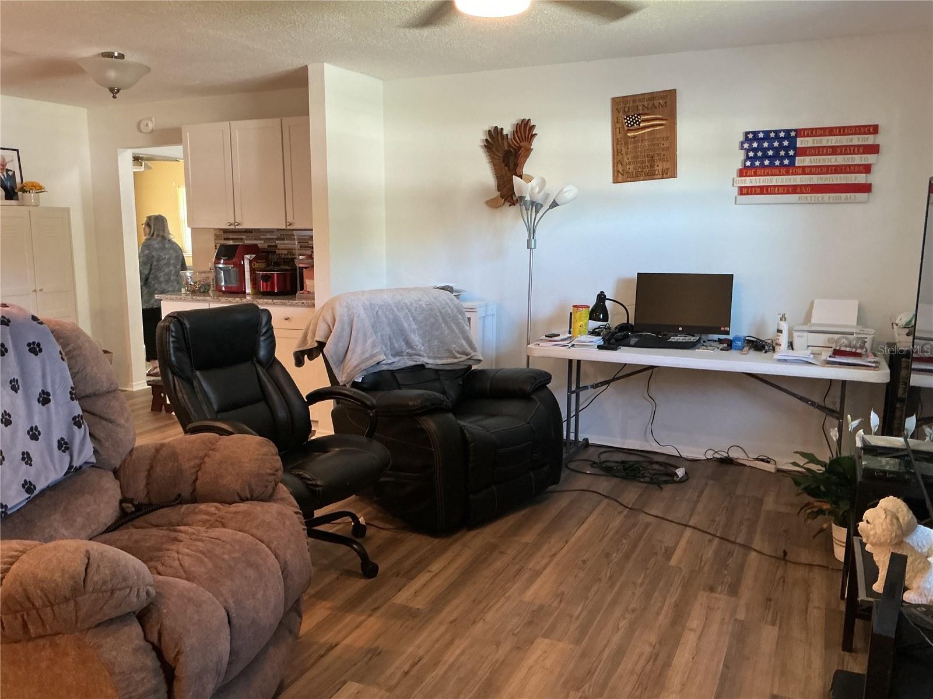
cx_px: 466
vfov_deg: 48.2
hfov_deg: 61.7
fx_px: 782
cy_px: 350
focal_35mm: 29
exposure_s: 1/40
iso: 200
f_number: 1.8
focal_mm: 3
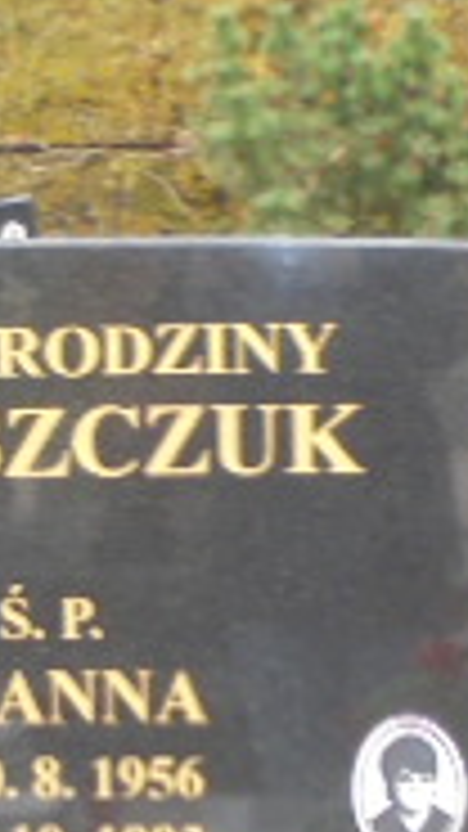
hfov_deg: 9.3
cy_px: 391
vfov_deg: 16.8
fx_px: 2825
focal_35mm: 128
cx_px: -112
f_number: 4
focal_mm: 6.1
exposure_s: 1/40
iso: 200
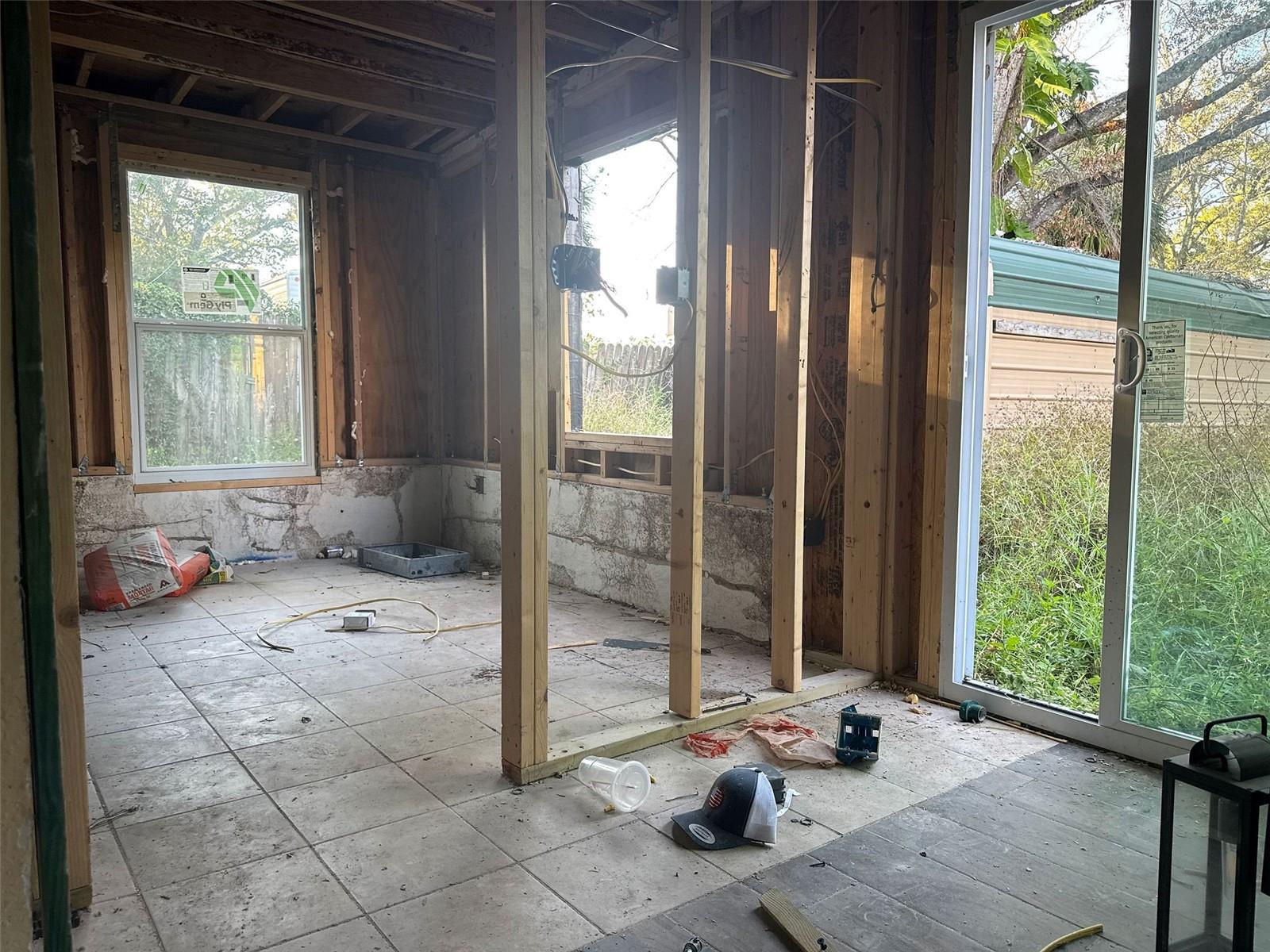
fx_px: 881
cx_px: 635
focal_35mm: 24
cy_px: 476
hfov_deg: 71.6
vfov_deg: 56.8
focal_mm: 6.76
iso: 160
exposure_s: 1/121
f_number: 1.78
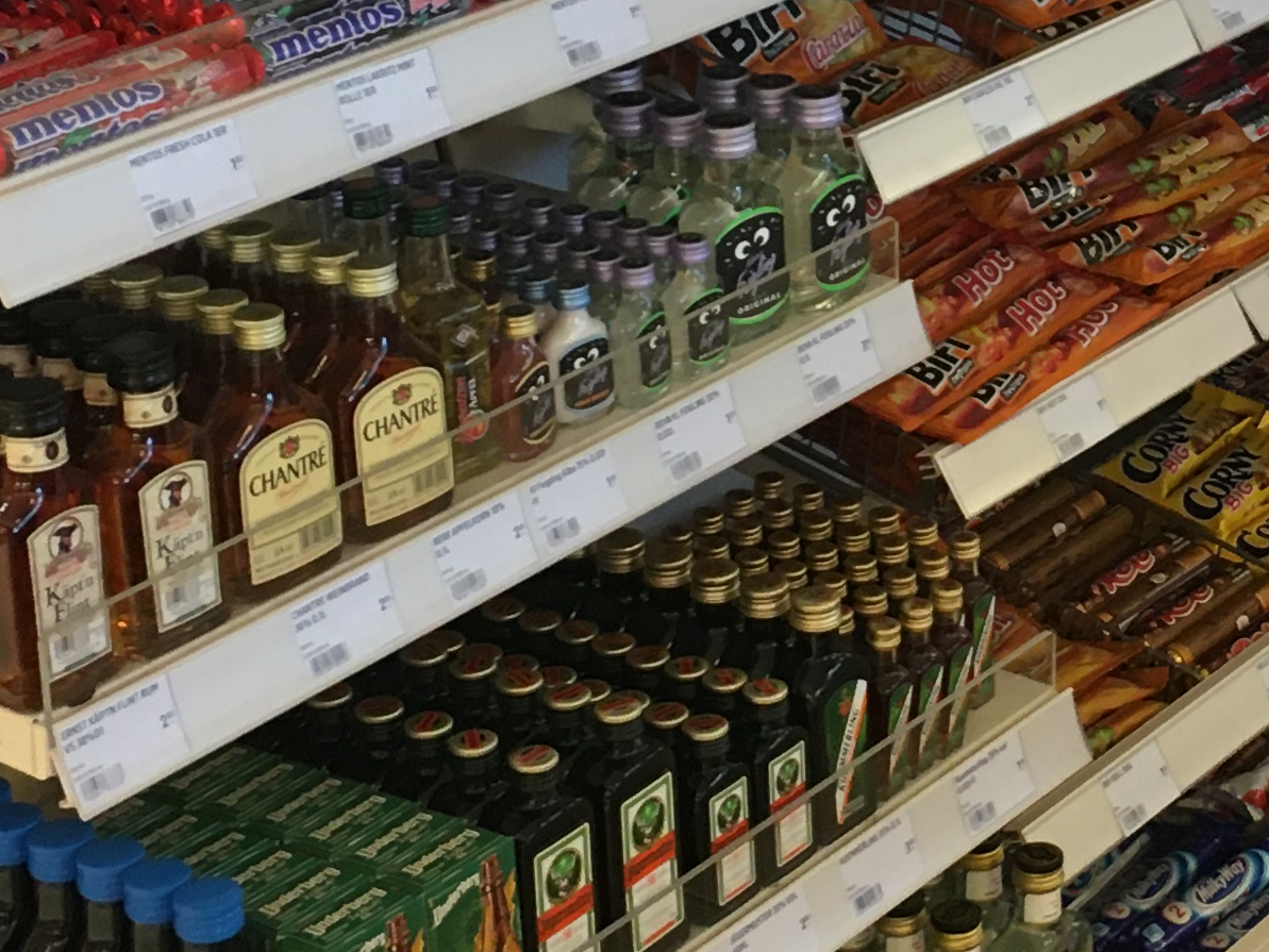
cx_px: 1129
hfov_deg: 19.7
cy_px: 131
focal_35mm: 98
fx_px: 3593
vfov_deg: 15.0
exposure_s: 1/33
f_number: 2.2
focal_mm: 4.15
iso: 125
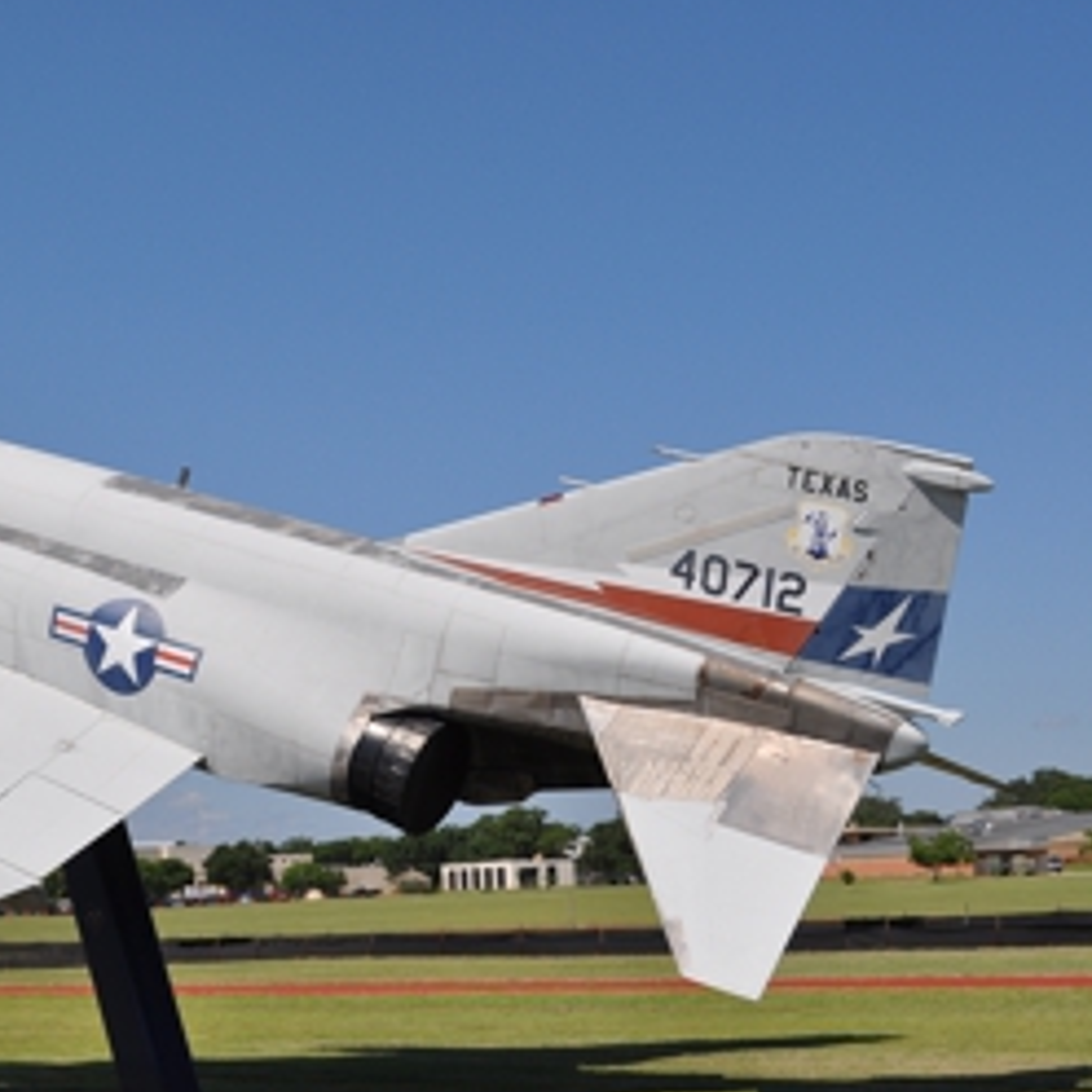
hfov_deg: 25.6
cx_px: 209
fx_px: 2356
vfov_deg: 26.1
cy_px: 619
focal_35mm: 66
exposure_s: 1/500
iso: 200
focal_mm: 30
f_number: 11
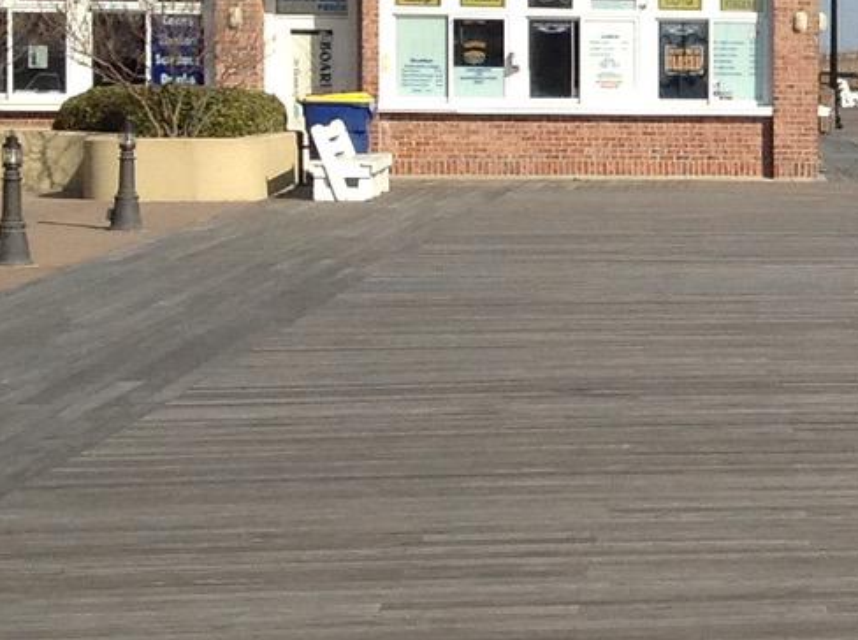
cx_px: 1403
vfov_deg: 10.0
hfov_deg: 12.6
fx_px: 3636
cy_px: 173
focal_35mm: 147
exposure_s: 1/2747
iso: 64
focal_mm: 4.28
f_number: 2.4
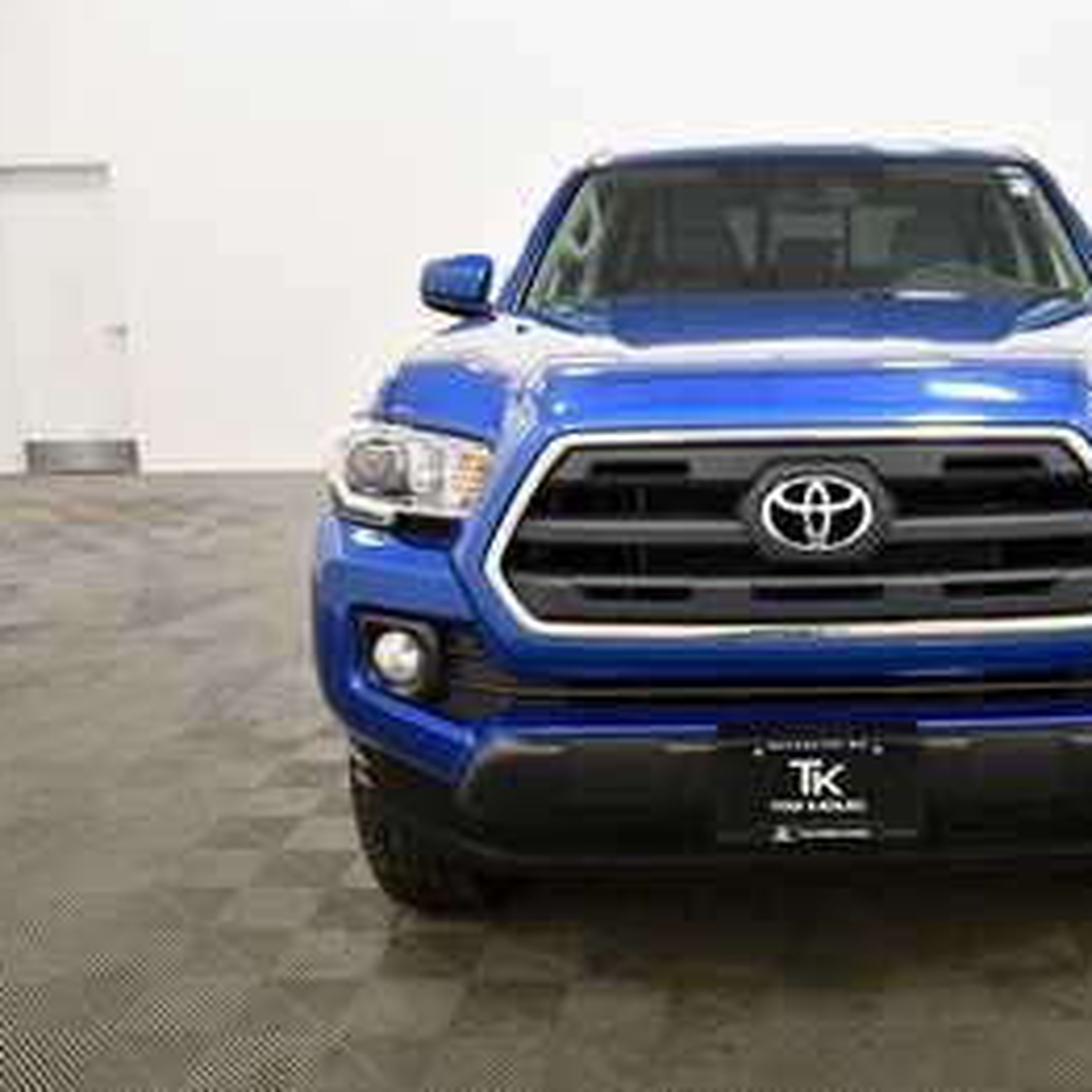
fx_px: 1392
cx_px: 817
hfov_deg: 41.6
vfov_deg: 42.8
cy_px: 544
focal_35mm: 39
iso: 1250
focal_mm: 20
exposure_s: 1/125
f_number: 5.6
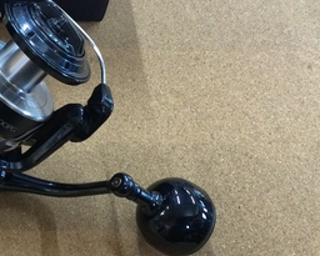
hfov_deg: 24.9
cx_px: -34
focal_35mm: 71
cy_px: 80
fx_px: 673
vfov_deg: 21.5
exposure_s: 1/30
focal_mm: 3.3
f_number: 2.4
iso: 80
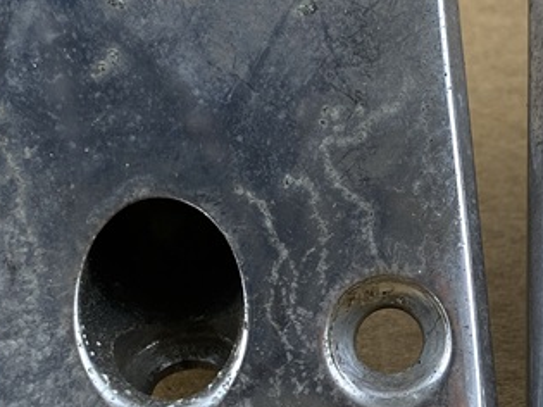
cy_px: 284
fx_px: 1505
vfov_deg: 15.3
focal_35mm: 96
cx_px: 468
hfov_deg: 20.1
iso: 40
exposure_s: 1/100
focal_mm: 4.25
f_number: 1.8
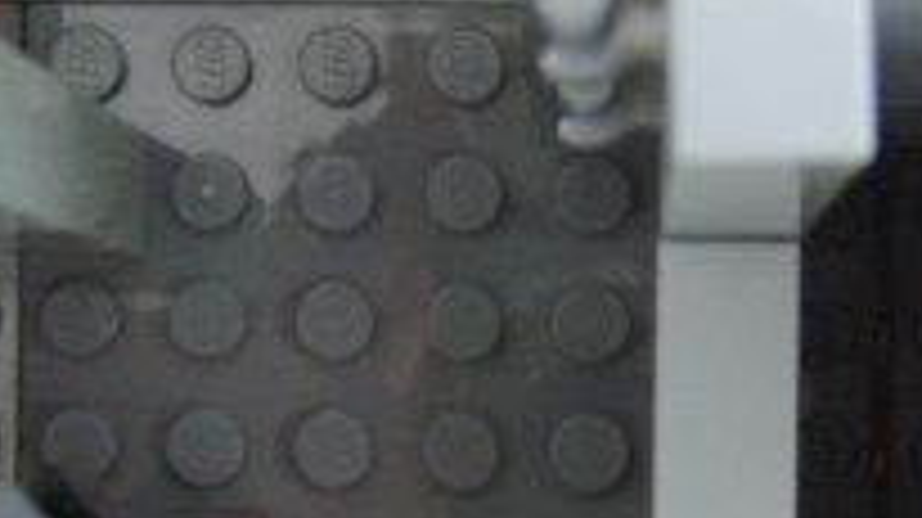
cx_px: 562
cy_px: 342
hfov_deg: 18.0
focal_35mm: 119
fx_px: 2907
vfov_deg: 10.2
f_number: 2.8
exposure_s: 1/8
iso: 139
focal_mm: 5.8
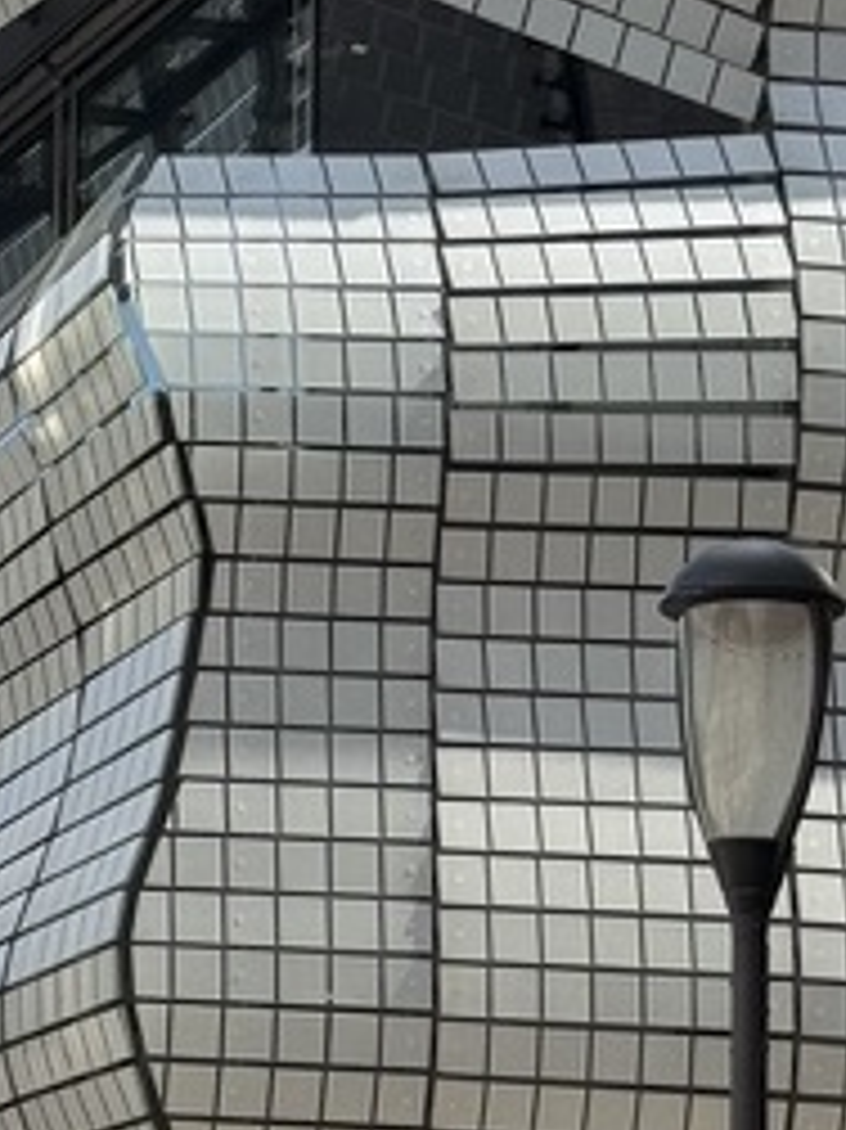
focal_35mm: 196
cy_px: 630
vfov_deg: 10.1
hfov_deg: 7.5
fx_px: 6392
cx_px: -202
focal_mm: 6.76
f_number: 1.78
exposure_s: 1/3425
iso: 64
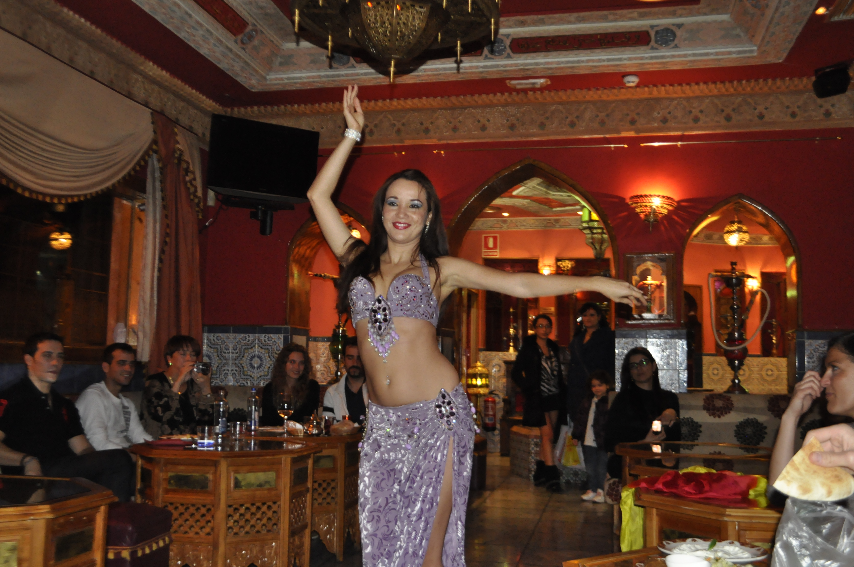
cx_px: 427
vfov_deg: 34.1
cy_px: 284
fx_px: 924
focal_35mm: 39
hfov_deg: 49.6
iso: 1600
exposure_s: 1/60
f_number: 4.2
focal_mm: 26
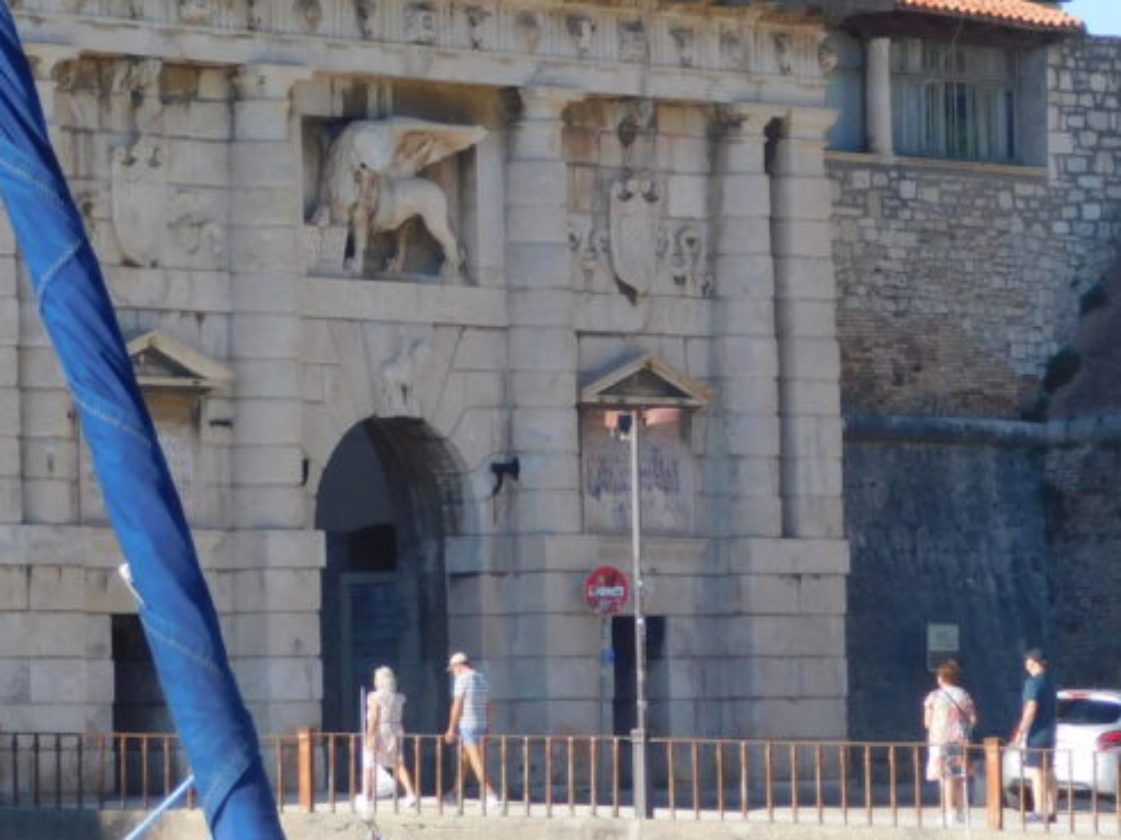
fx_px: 7770
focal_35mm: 240
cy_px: 144
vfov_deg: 6.2
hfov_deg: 8.2
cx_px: 674
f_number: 4.8
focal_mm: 20.3
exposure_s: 1/400
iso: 125
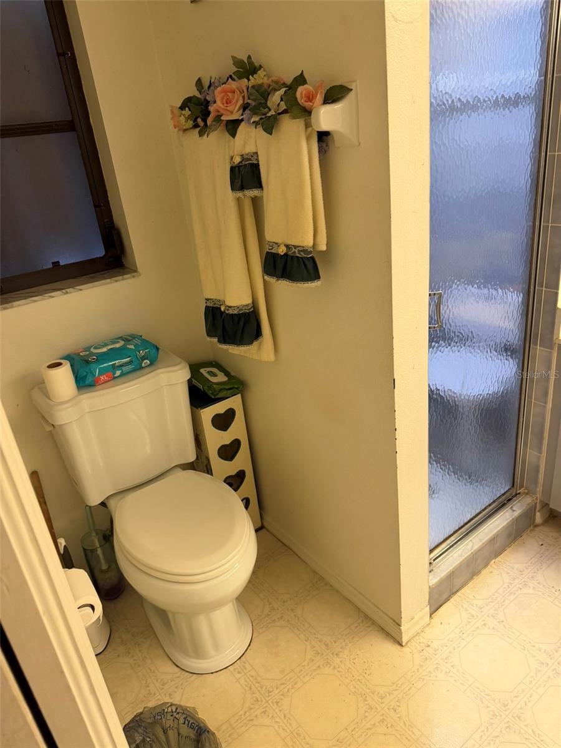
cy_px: 374
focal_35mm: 24
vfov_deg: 71.6
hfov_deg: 56.8
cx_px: 280
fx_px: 519
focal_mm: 6.76
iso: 200
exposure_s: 1/60
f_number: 1.78
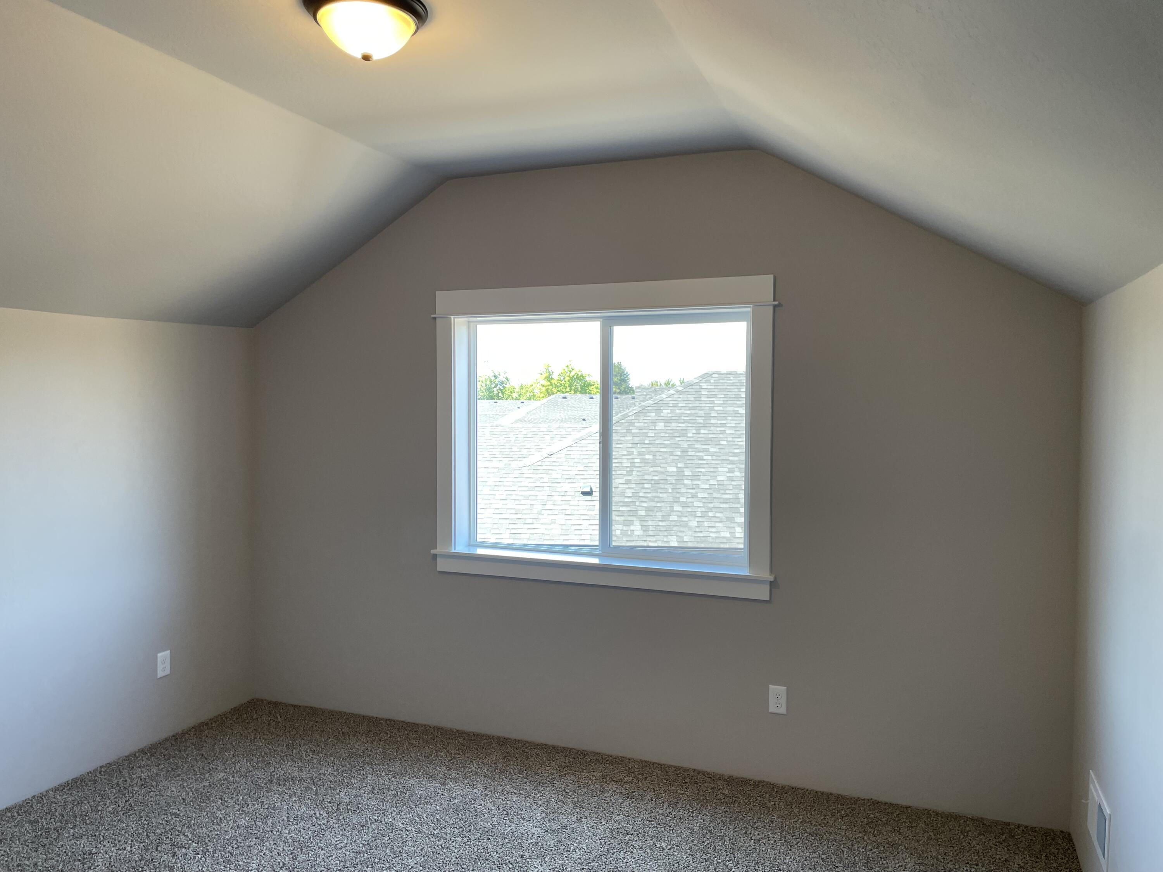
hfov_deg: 67.3
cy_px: 436
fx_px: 874
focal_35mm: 26
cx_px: 582
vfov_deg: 53.1
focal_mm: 4.2
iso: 80
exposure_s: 1/120
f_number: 1.6
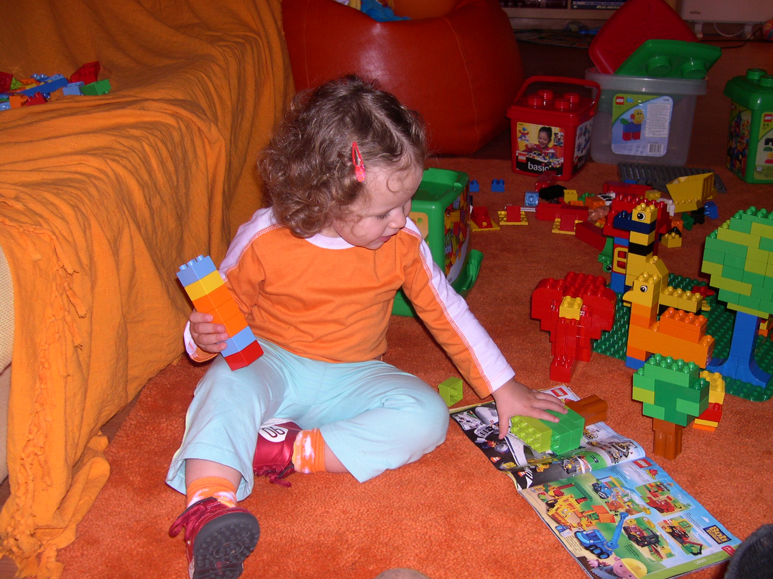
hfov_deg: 49.0
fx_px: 849
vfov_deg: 37.7
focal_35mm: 38
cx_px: 386
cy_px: 290
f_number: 2.8
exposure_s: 1/60
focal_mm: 8
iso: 100
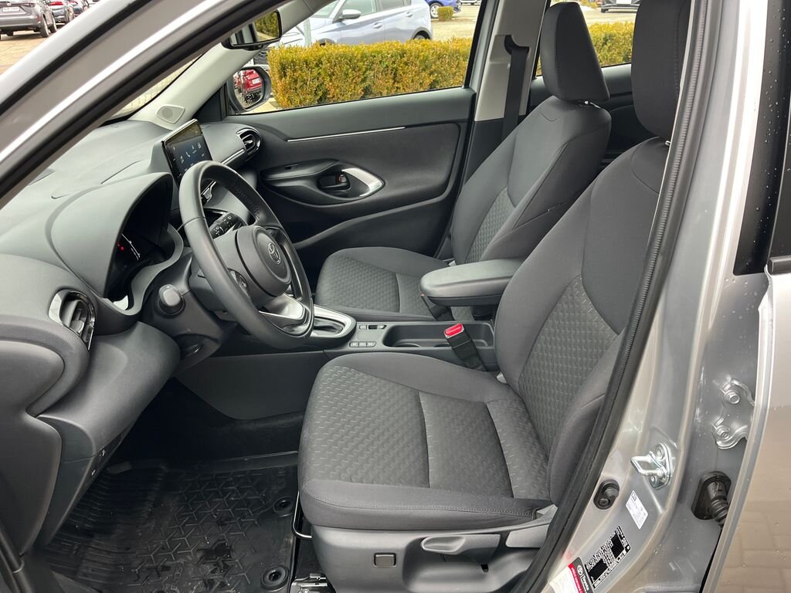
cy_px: 296
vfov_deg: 53.1
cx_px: 396
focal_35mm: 26
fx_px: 594
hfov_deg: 67.3
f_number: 1.6
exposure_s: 1/107
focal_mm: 5.1
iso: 125
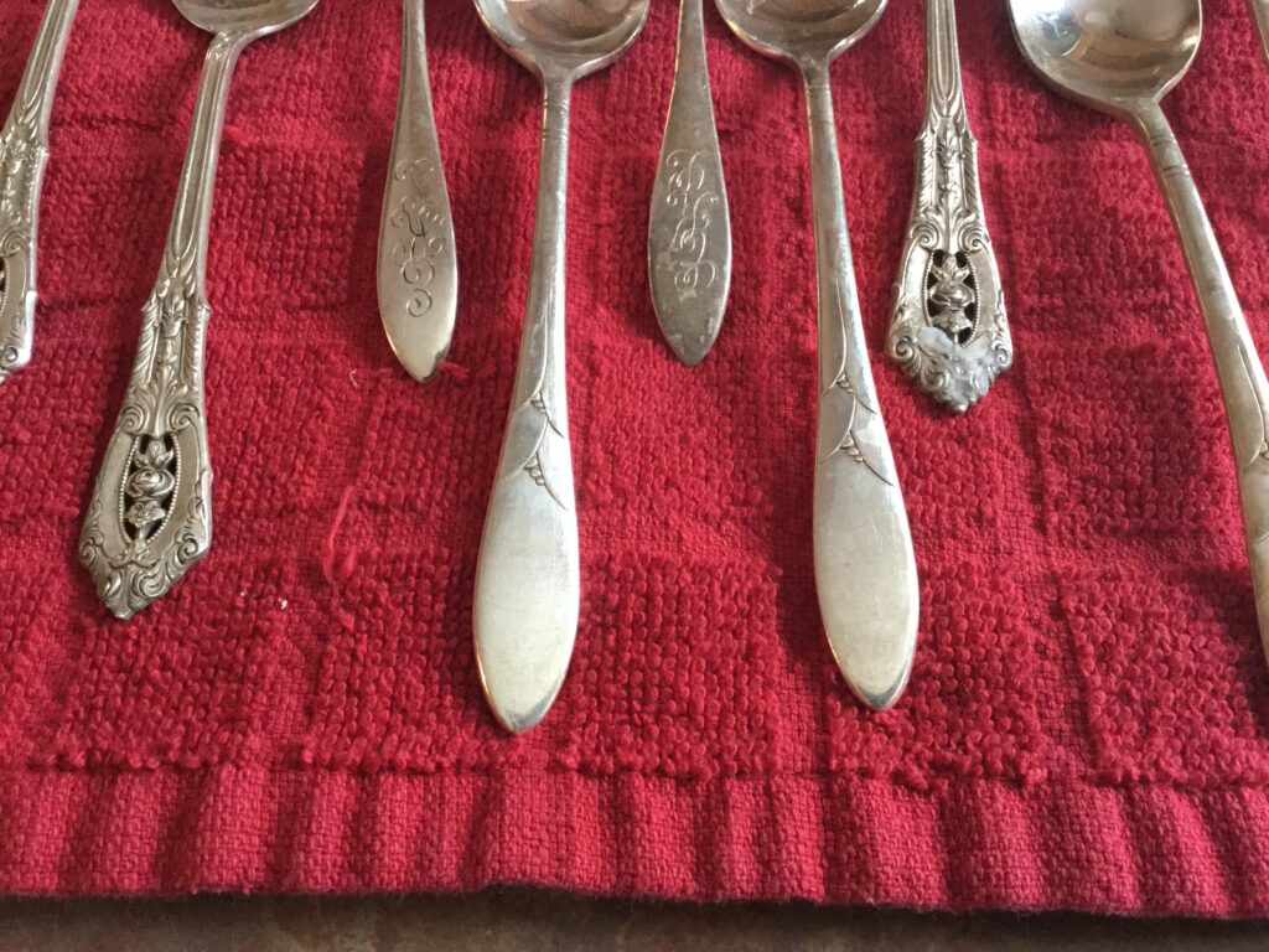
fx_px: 1136
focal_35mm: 31
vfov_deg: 45.4
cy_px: 476
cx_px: 634
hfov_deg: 58.4
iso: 160
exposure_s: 1/30
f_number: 2.4
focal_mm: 3.3
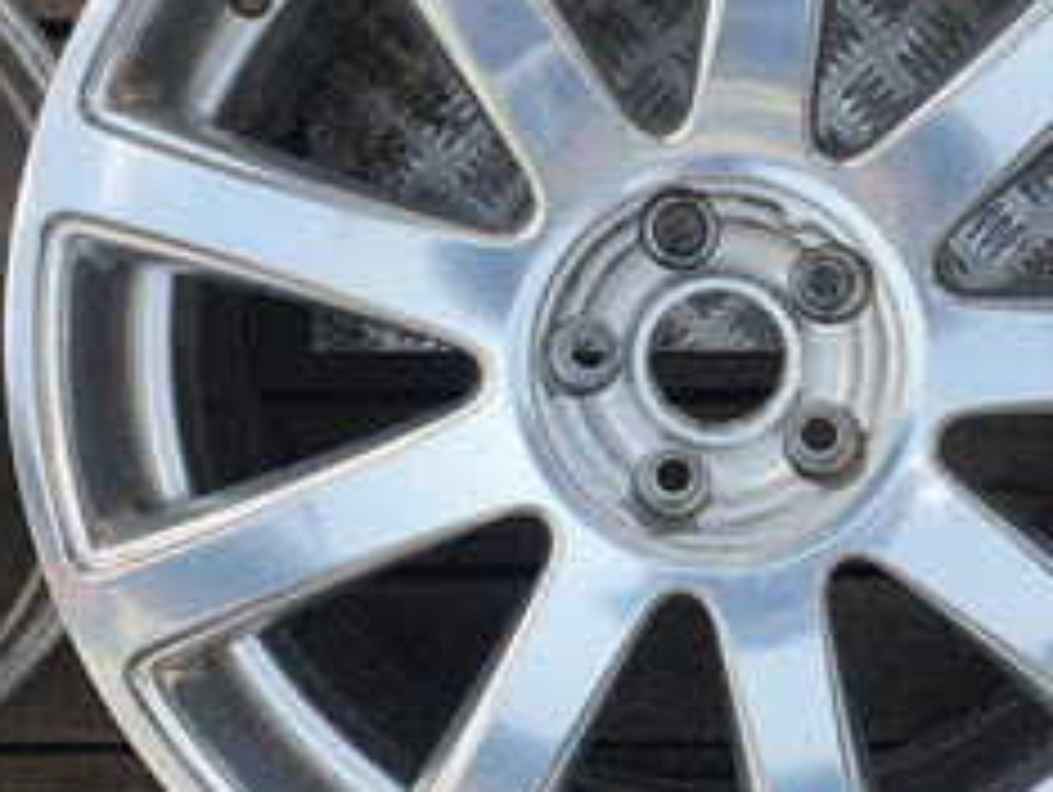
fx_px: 1523
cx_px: 698
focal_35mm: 50
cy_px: 387
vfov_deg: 29.2
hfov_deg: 37.8
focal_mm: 4.32
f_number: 2.4
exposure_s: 1/354
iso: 50
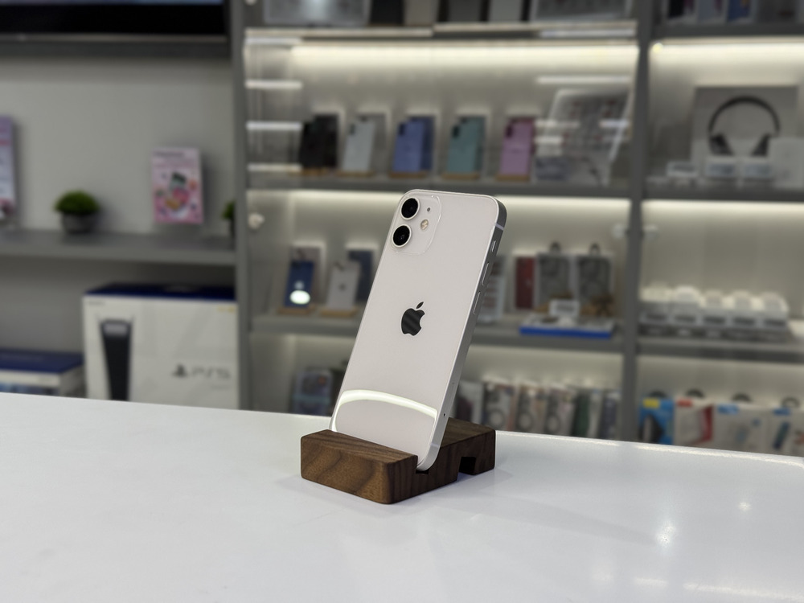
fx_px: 1115
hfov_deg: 39.7
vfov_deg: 30.3
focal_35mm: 48
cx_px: 402
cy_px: 302
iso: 100
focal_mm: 6.76
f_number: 1.78
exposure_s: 1/100
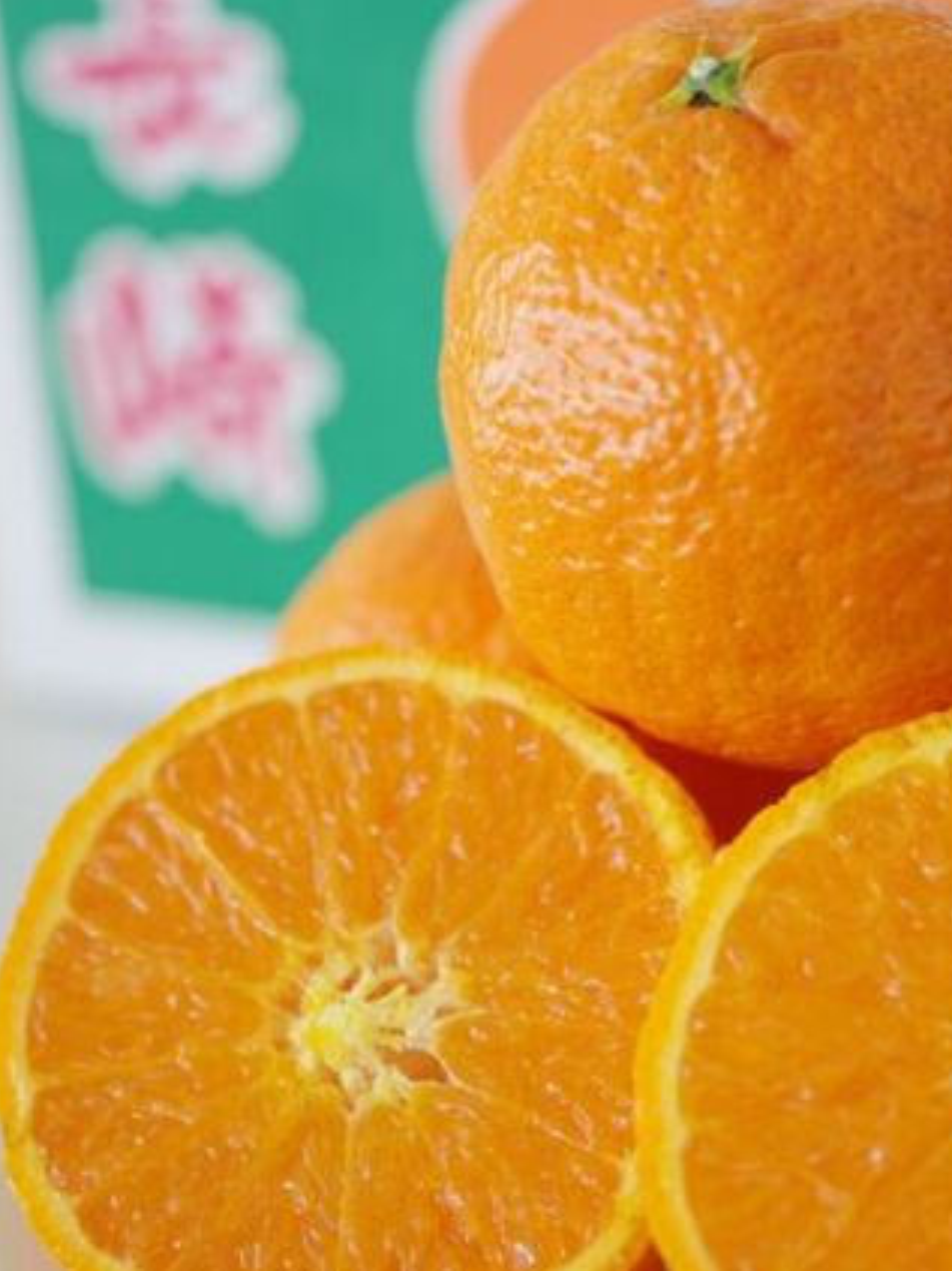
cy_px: 634
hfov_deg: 13.5
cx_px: 757
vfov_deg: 18.1
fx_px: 3999
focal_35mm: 109
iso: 200
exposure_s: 1/100
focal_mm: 50
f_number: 3.2
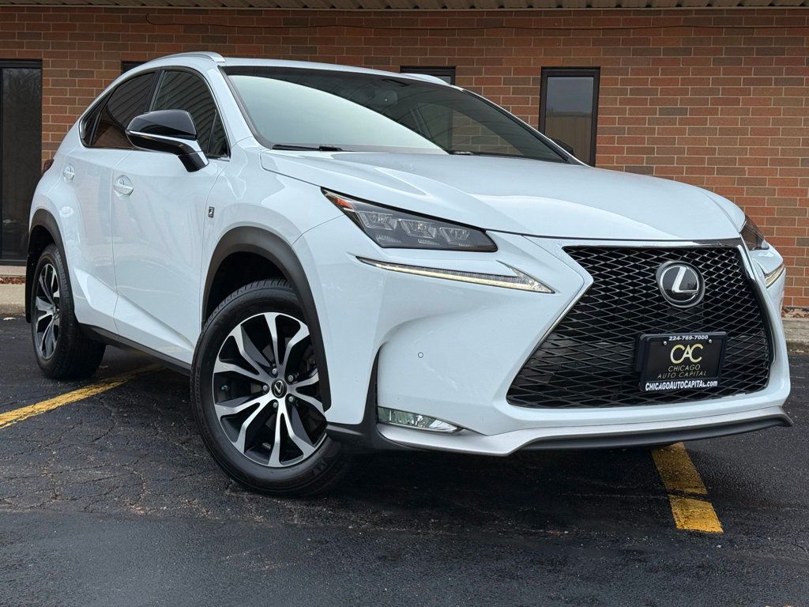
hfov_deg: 39.7
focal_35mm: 48
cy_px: 304
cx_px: 404
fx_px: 1122
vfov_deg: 30.3
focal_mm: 6.76
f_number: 1.78
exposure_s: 1/2577
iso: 64
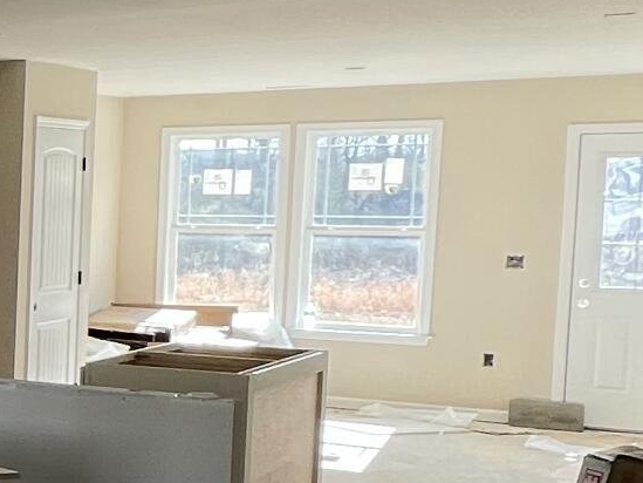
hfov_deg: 17.8
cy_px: 292
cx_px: -684
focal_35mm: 71
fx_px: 1319
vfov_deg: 20.7
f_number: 1.8
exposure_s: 1/99
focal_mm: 1.57
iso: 40
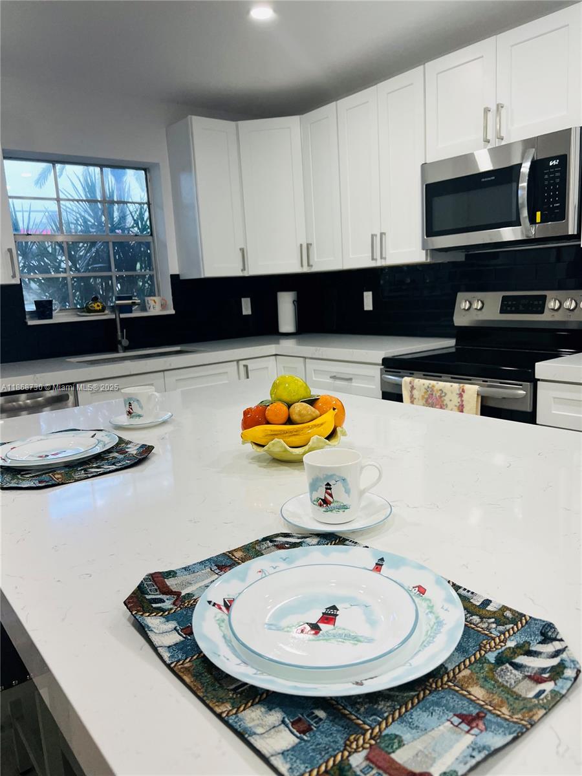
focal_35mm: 26
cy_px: 388
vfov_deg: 67.3
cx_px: 291
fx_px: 583
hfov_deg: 53.1
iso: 64
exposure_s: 1/120
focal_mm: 5.7
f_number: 1.5
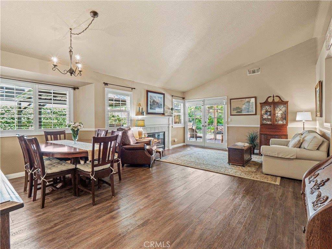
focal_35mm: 16
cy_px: 124
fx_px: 153
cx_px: 166
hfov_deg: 94.5
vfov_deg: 78.1
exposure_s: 2.5
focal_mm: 8
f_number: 8
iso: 200
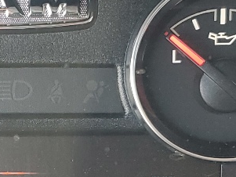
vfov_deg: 10.6
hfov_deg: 14.1
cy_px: 213
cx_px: 20
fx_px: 941
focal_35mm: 138
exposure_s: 1/120
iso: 79
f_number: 1.5
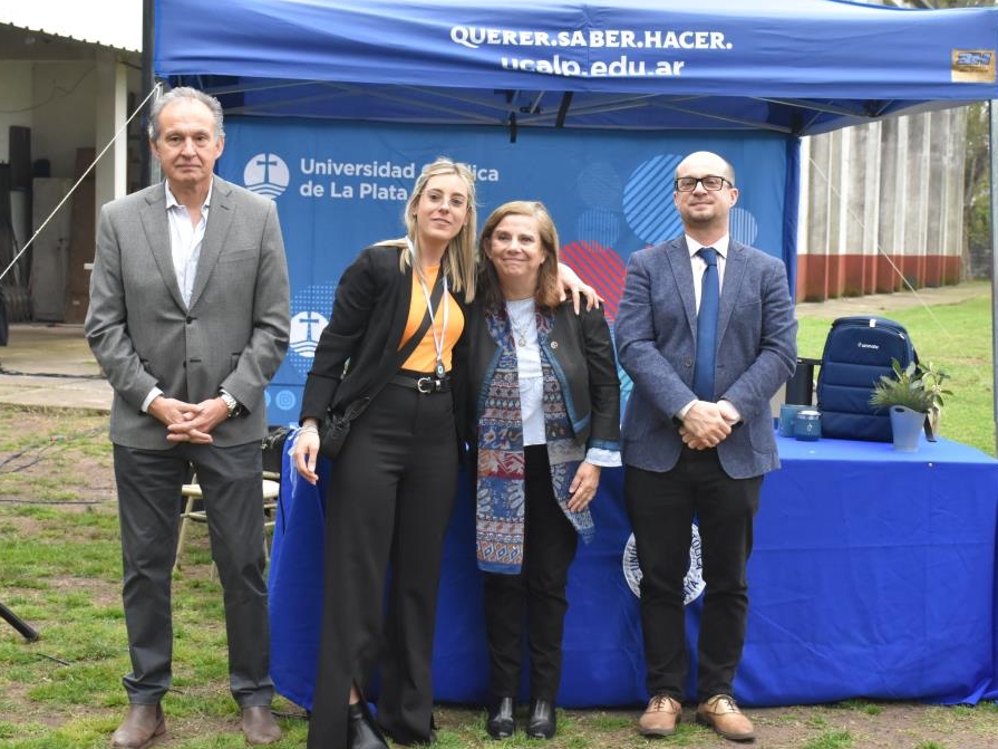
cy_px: 371
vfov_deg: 22.2
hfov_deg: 29.4
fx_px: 1903
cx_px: 565
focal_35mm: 66
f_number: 8
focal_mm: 40
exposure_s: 1/250
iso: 2000
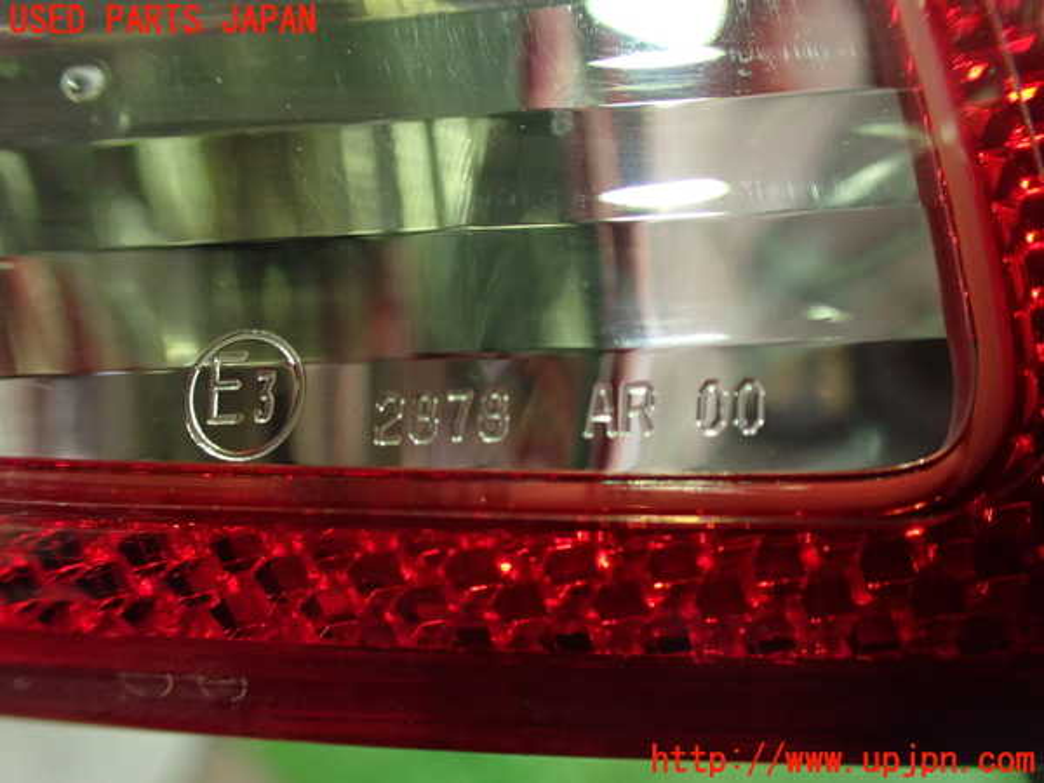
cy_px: 392
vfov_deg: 46.8
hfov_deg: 60.0
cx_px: 522
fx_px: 905
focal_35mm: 30
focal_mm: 5.4
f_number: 2.3
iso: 800
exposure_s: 1/30
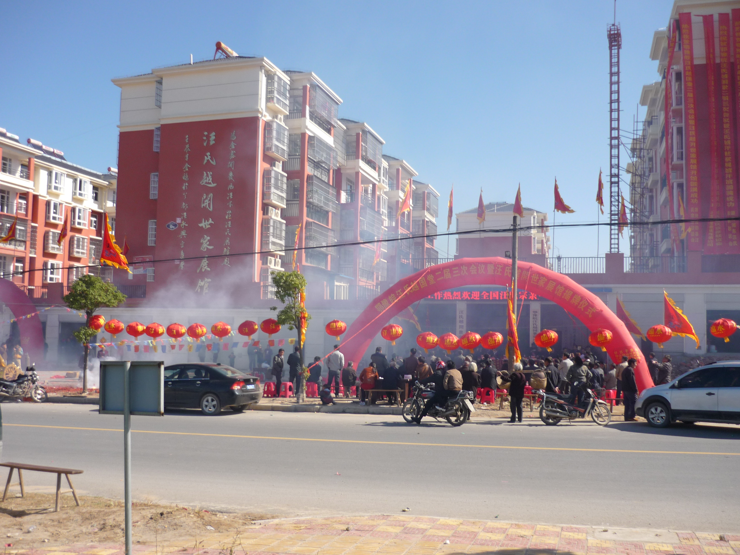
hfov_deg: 55.4
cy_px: 278
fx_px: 705
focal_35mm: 33
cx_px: 370
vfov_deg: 42.9
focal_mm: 5.5
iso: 100
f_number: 8
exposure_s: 1/160
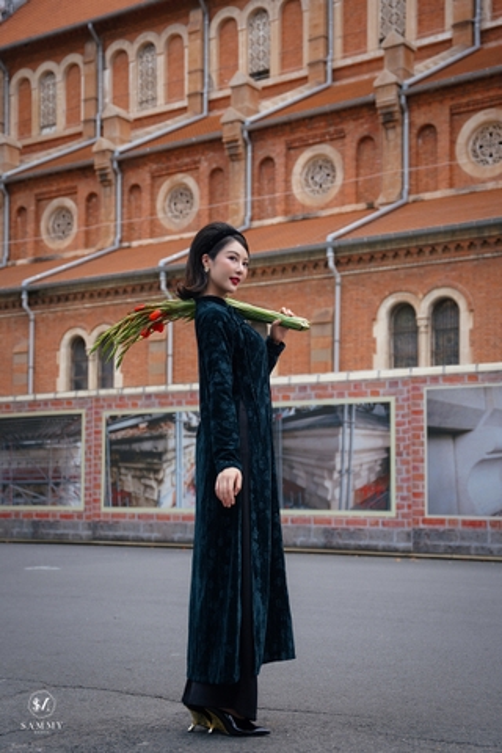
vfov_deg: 40.6
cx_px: 251
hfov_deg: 27.7
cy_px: 376
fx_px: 1019
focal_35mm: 49
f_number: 2.8
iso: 125
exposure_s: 1/160
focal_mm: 48.7
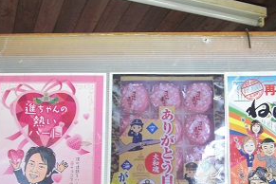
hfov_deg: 32.8
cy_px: 153
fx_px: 468
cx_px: 156
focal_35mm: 61
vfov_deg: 21.9
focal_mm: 6.9
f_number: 3
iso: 200
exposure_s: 1/20
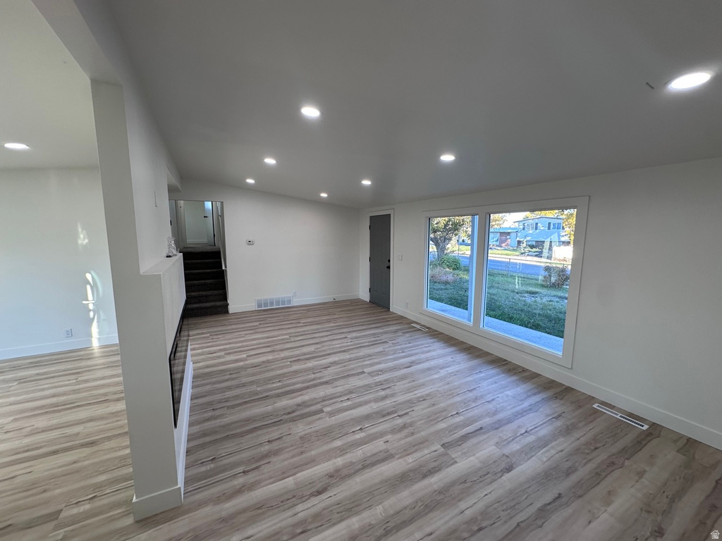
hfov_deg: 102.1
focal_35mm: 14
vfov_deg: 85.7
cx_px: 361
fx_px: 292
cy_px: 270
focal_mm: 2.22
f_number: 2.2
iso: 100
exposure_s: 1/120
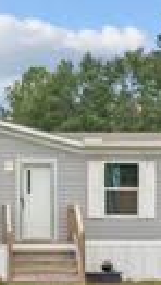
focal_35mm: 108
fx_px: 817
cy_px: 166
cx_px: -33
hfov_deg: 11.0
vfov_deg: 19.8
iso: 200
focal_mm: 27
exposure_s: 1/60
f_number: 8
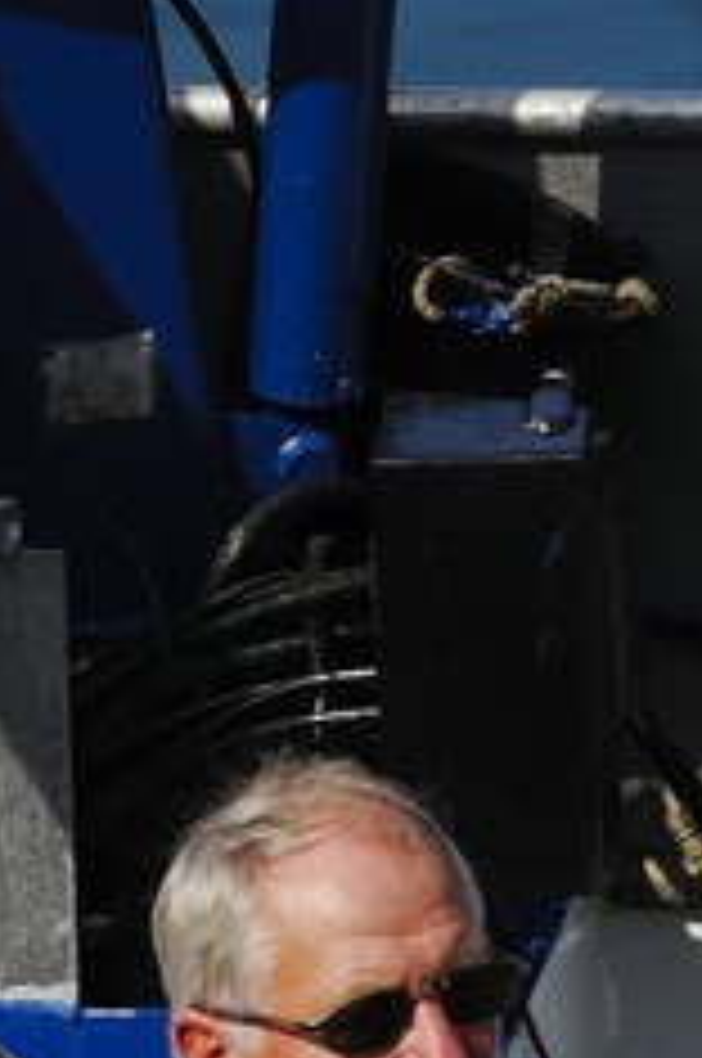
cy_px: -1053
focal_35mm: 286
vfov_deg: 7.0
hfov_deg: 4.7
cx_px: 1588
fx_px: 8390
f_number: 13
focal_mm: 28
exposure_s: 1/100
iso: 100
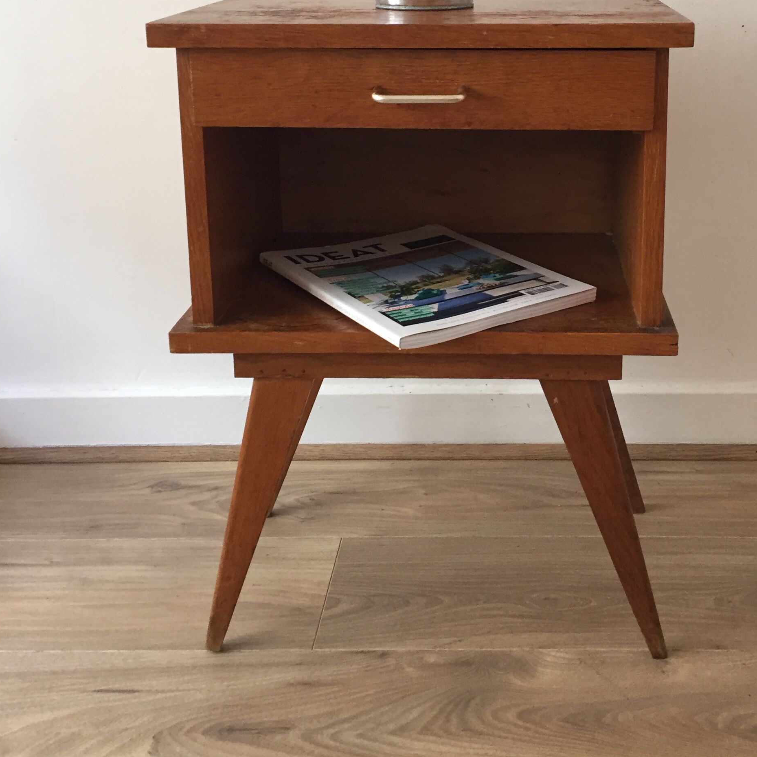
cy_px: 161
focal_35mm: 45
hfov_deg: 37.3
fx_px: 1113
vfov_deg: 36.4
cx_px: 487
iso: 160
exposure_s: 1/33
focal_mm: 4.15
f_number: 2.2
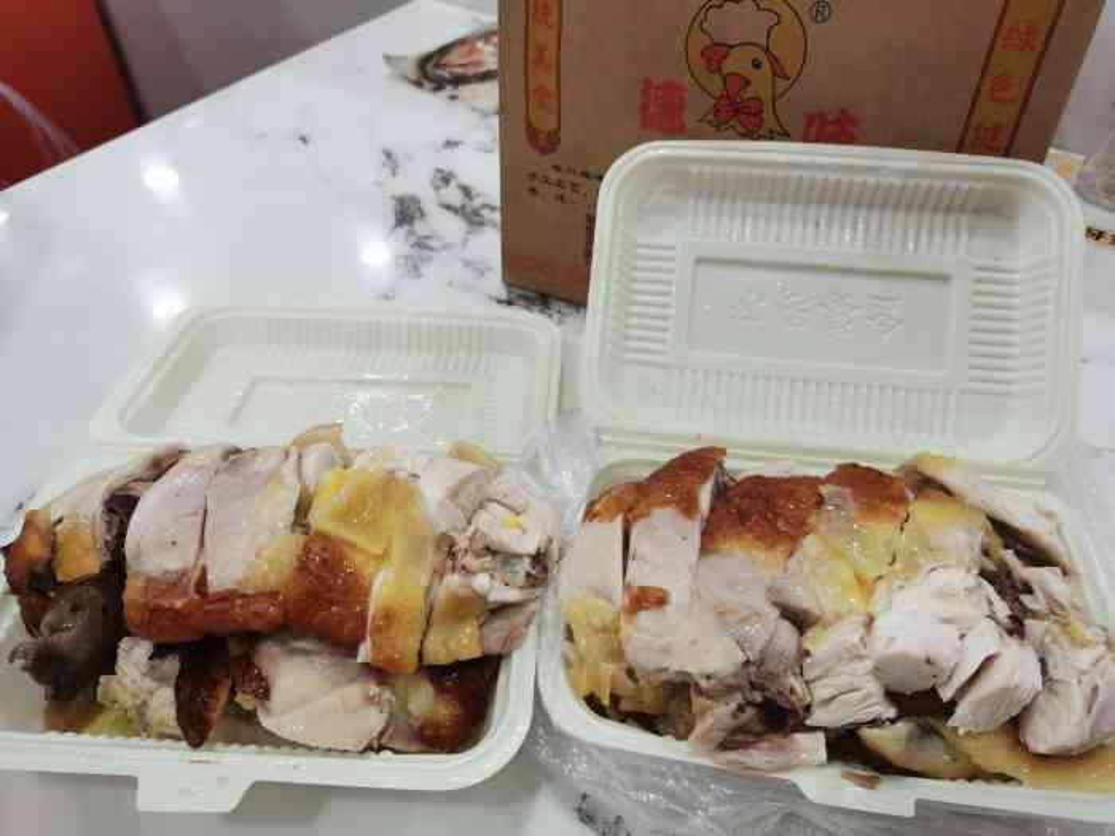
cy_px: 418
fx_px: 870
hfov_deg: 65.3
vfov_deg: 51.4
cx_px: 558
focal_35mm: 27
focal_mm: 5.58
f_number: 1.8
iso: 160
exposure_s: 1/100
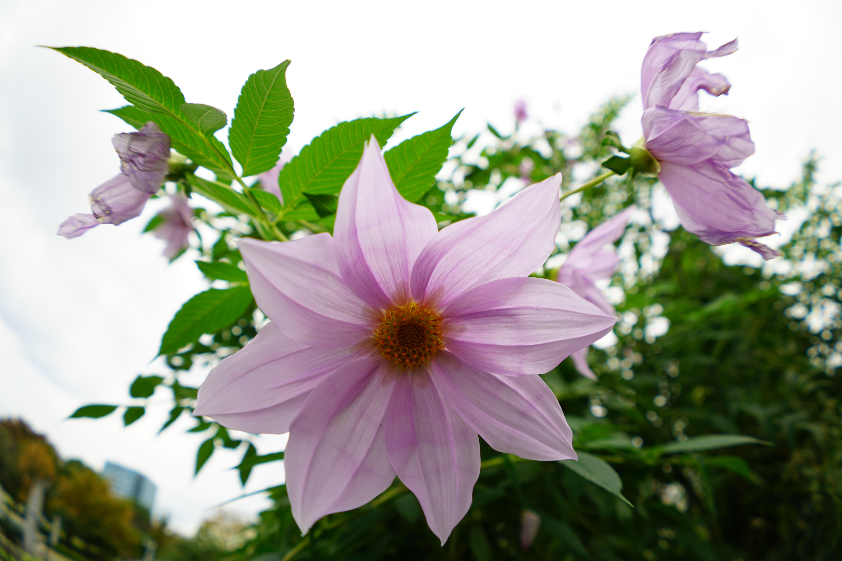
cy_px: 280
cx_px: 421
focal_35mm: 16
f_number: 3.5
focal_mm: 16
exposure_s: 1/100
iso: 100
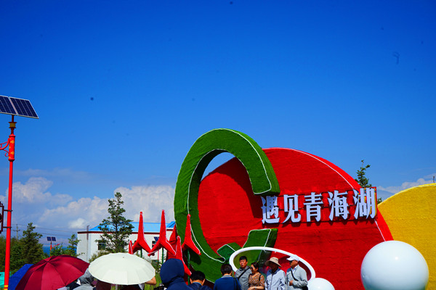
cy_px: 145
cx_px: 218
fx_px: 642
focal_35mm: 53
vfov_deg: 25.5
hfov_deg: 37.5
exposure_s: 1/200
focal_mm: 53
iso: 100
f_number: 13
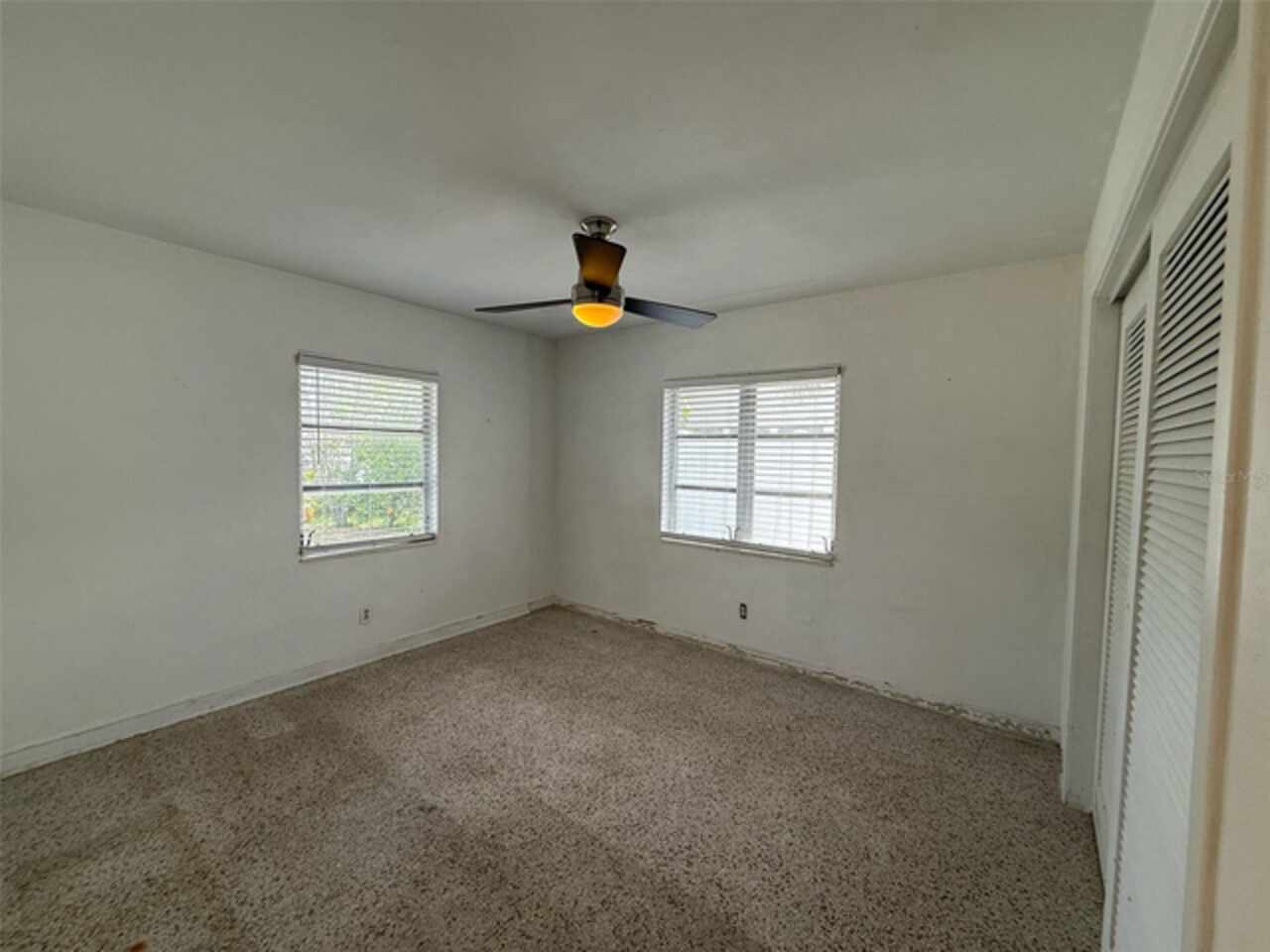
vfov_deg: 85.7
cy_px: 476
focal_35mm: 14
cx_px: 635
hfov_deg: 102.1
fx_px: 514
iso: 64
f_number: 2.2
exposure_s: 1/133
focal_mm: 2.22
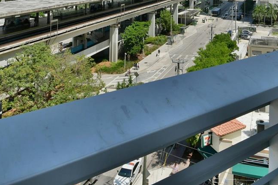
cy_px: -42
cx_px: 199
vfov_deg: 30.1
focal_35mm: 37
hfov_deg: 50.3
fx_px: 286
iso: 100
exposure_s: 1/320
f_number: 9
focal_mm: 10
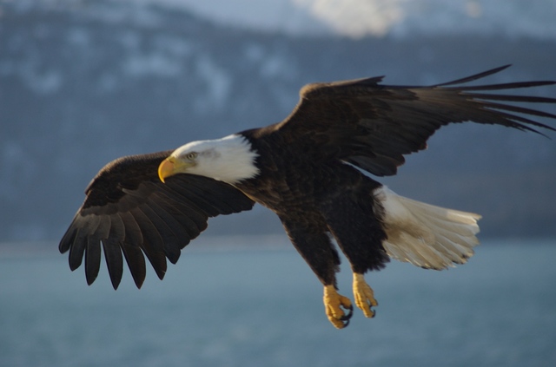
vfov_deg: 4.3
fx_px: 4852
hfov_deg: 6.6
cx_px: 278
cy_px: 184
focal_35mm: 315
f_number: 5
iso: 400
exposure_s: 1/400
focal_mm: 210
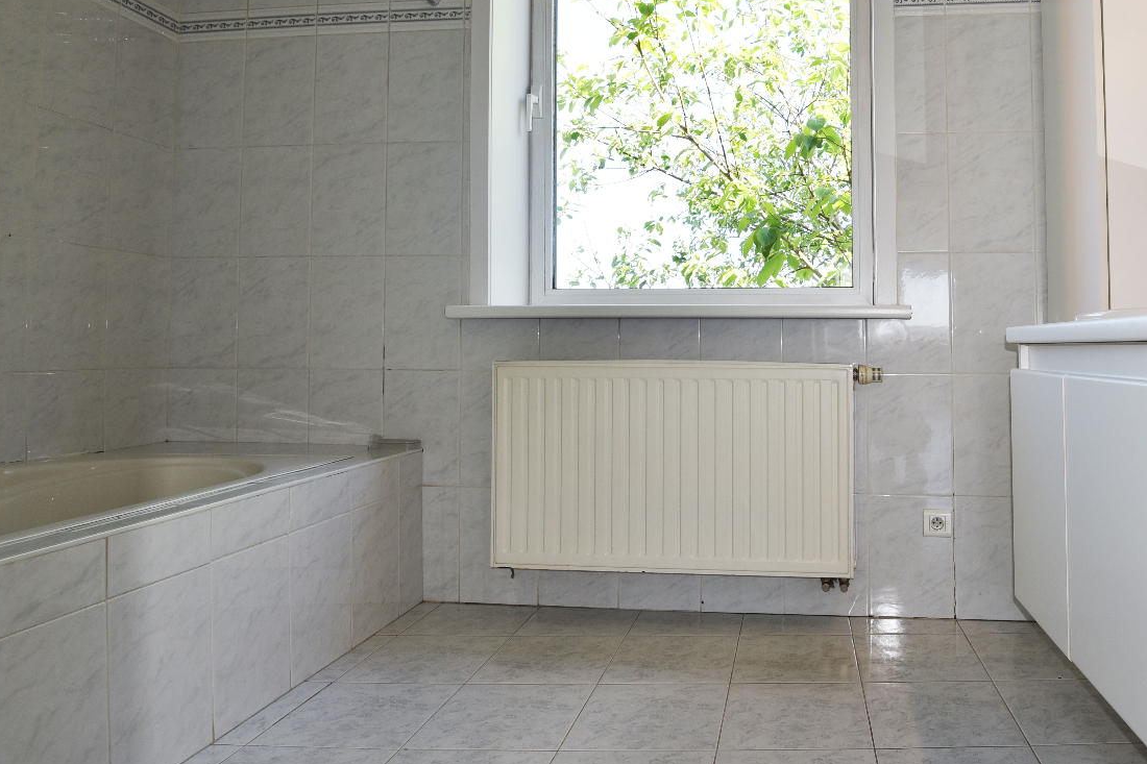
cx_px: 815
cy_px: 332
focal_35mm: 25
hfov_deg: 68.3
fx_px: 796
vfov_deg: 51.1
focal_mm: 17
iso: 250
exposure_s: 1/125
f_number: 5.6
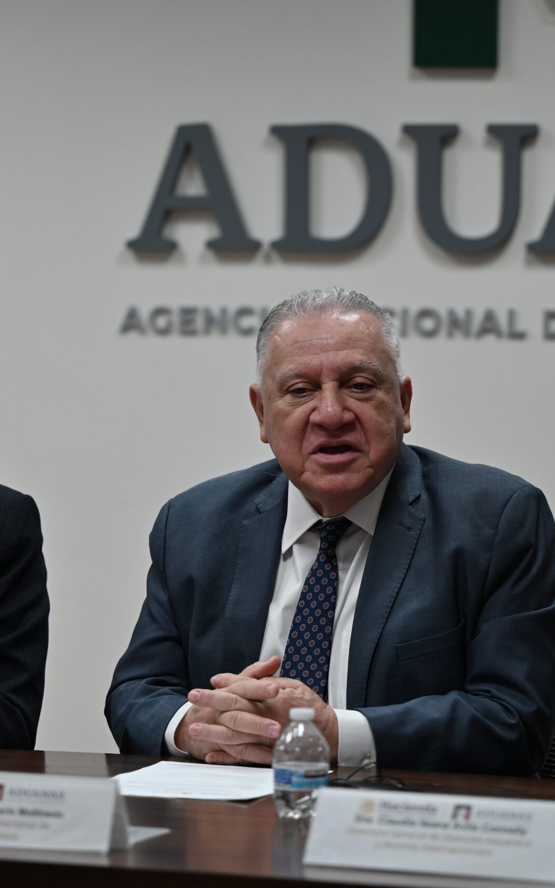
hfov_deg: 6.8
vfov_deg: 10.9
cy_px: 443
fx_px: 4646
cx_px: 270
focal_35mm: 192
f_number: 2.8
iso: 400
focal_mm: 125
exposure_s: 1/160
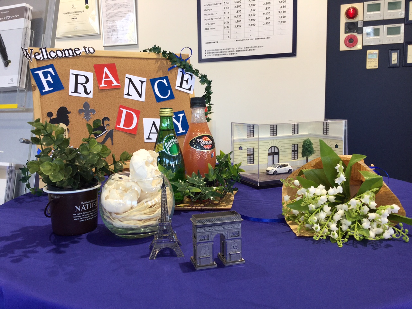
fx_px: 369
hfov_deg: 58.4
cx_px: 206
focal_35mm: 31
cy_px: 154
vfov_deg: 45.4
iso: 25
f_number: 2.4
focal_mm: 3.3
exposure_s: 1/30
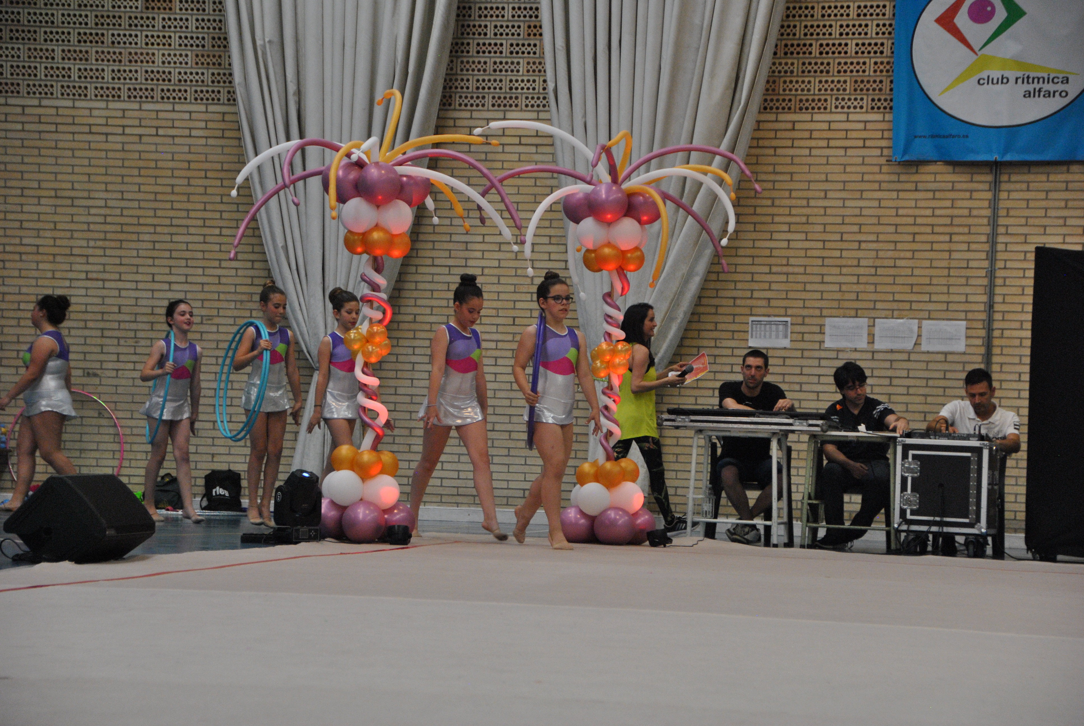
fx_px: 2804
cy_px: 363
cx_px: 542
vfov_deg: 14.7
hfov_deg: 21.9
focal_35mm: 93
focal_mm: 62
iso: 800
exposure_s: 1/200
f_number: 5
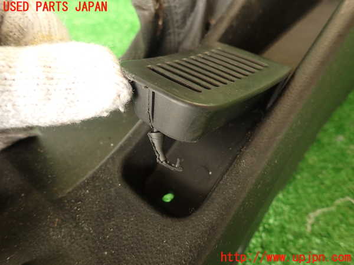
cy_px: 132
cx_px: 177
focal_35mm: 25
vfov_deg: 54.9
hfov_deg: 69.4
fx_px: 256
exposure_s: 1/40
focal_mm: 4.5
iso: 200
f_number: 2
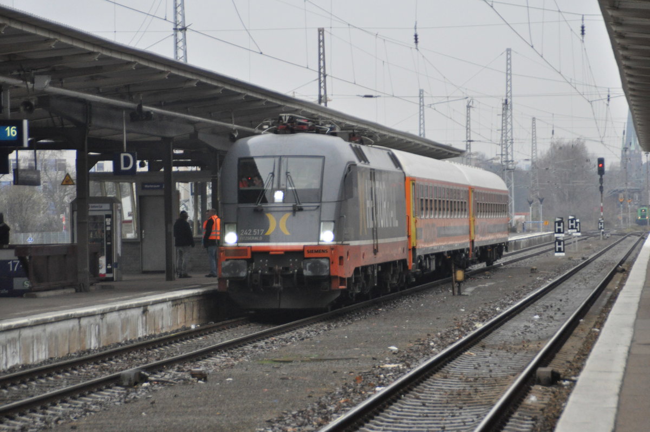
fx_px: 3381
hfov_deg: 11.0
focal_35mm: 188
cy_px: 216
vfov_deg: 7.3
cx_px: 325
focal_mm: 125
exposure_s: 1/250
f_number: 6
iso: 1600
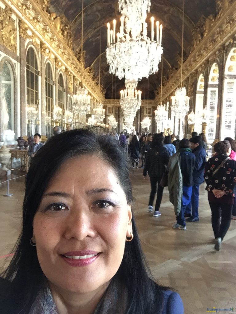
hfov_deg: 45.4
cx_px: 118
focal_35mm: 31
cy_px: 157
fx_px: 282
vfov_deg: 58.4
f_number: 2.2
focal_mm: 2.65
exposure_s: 1/33
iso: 160
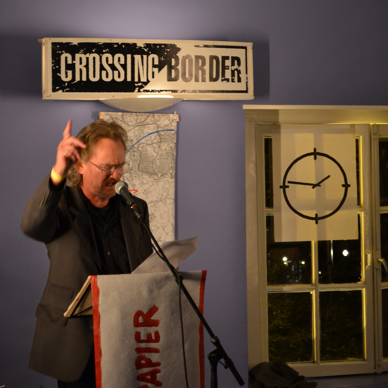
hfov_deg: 16.5
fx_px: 1340
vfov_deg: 16.5
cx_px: 194
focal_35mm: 106
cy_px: 155
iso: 1600
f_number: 5.6
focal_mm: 55
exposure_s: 1/15
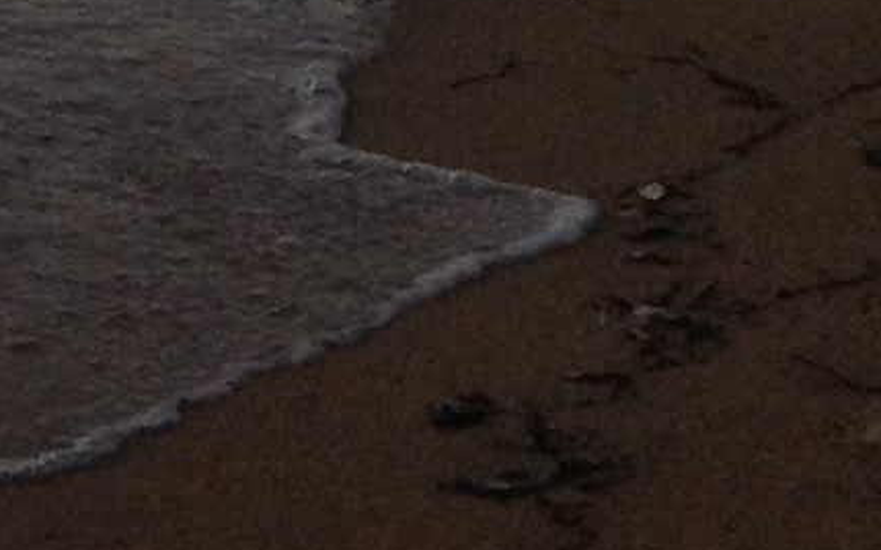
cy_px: -1262
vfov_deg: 4.4
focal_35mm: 282
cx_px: -1778
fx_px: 6770
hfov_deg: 6.7
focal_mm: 4.28
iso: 50
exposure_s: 1/2513
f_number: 2.4
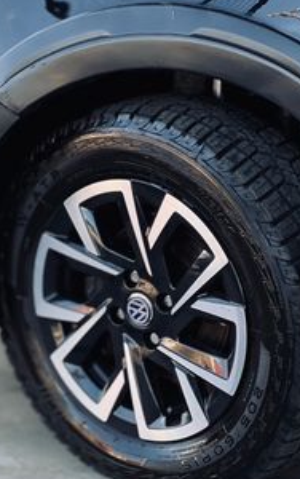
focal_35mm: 128
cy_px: 238
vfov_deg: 16.3
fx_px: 1671
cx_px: 54
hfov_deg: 10.2
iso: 125
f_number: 2.8
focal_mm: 9
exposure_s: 1/120
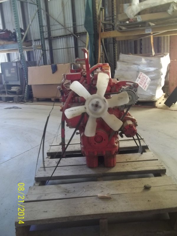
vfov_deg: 56.8
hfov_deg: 44.2
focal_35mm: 32
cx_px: 88
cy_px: 118
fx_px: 218
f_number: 2.9
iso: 160
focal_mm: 5.7
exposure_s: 1/13
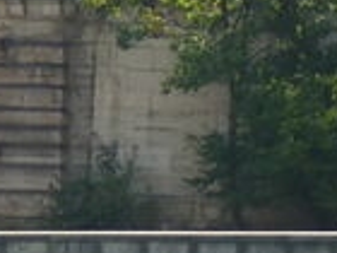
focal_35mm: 768
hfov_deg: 2.6
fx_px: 7477
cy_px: 19
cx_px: -380
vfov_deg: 1.9
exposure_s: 1/125
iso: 80
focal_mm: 18.7
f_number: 4
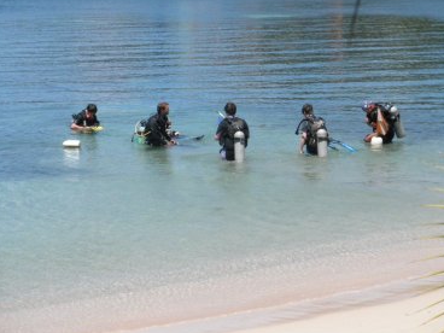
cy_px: 135
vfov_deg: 11.2
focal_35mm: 132
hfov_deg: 14.9
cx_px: 228
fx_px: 1693
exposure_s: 1/400
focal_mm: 19.1
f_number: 12.4
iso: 400
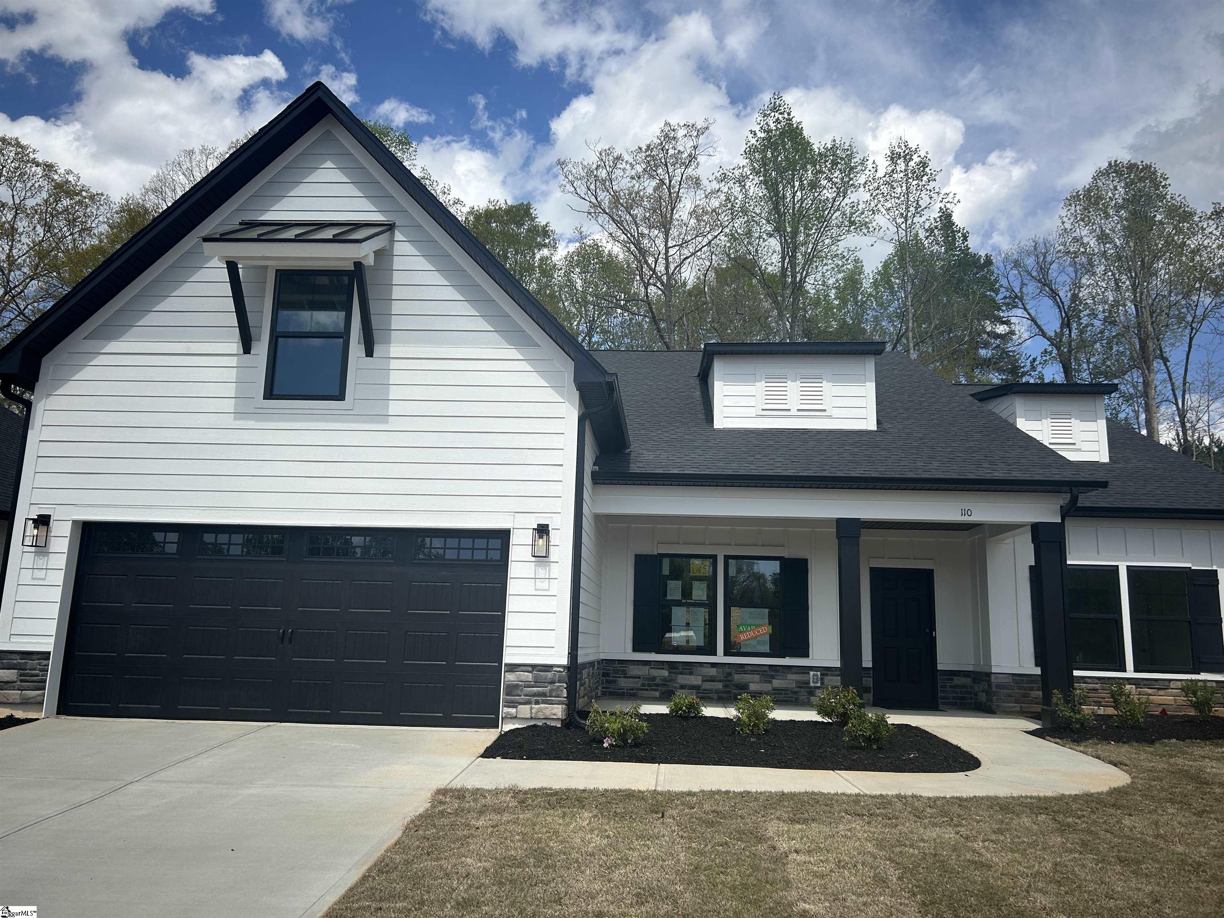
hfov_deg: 67.3
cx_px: 612
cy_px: 459
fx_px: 919
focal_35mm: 26
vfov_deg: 53.1
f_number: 1.5
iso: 50
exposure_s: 1/5076
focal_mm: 5.7
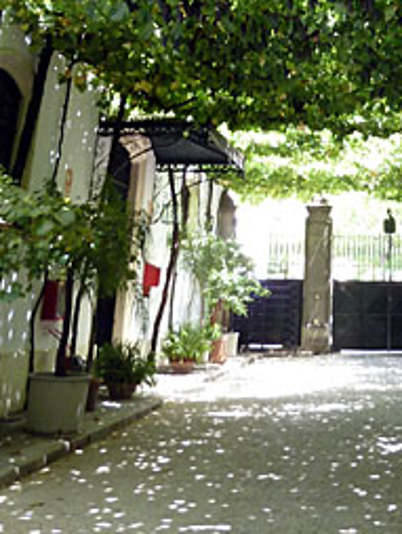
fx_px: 912
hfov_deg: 24.2
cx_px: 354
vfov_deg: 29.0
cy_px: -80
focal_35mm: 59
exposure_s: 1/30
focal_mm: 4.1
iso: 125
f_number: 3.3
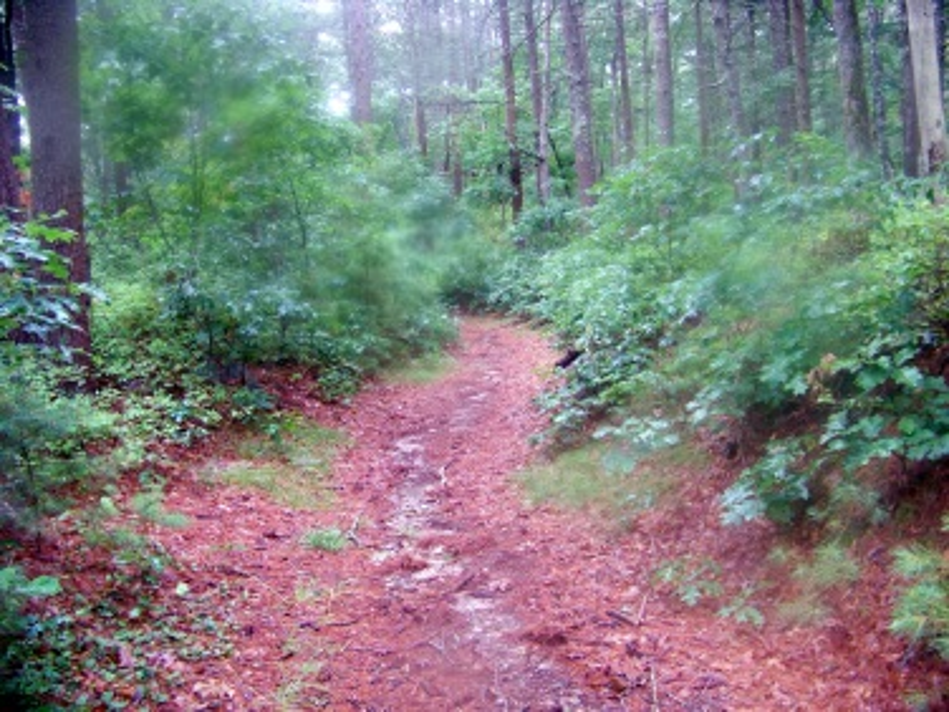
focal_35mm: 36
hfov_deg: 51.4
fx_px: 987
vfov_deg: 39.7
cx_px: 474
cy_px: 356
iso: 200
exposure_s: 1/30
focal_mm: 5.85
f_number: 2.8
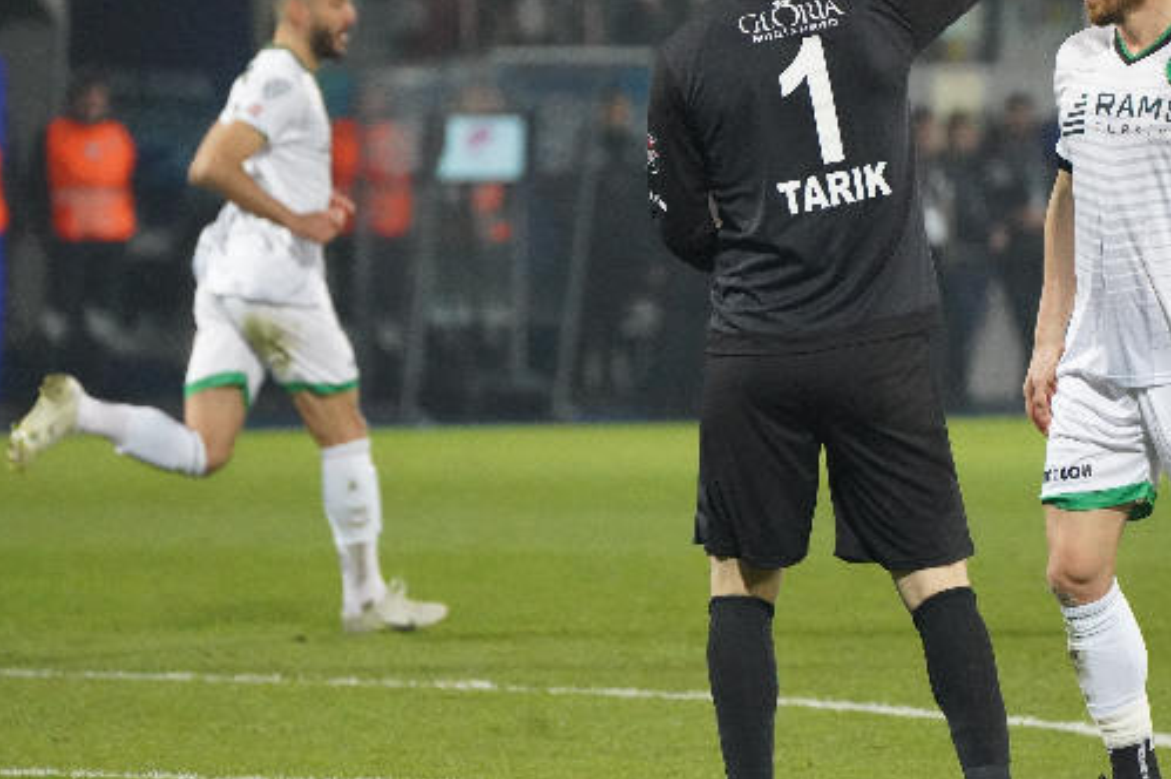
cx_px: 685
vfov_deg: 2.7
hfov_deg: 4.1
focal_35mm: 505
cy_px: 243
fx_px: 16415
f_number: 5.6
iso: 12800
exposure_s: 1/1600
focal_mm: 315
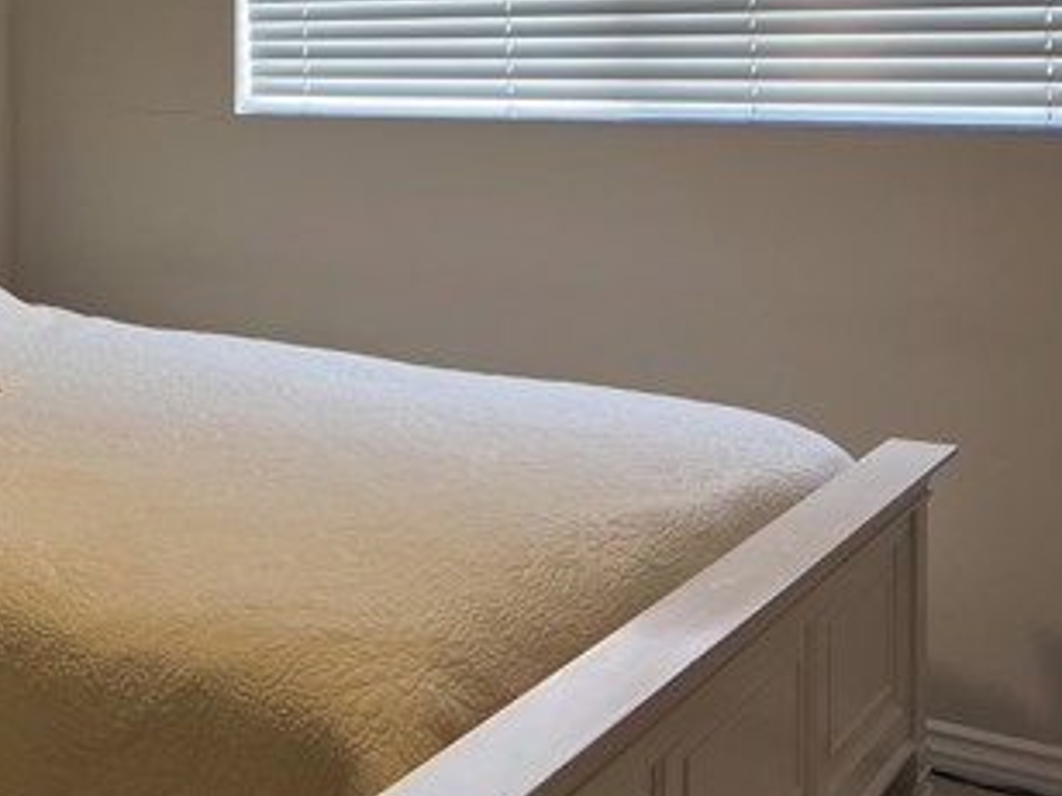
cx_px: 52
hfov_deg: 33.2
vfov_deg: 26.4
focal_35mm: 54
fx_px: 1657
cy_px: 124
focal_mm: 5.7
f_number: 1.5
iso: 80
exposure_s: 1/120
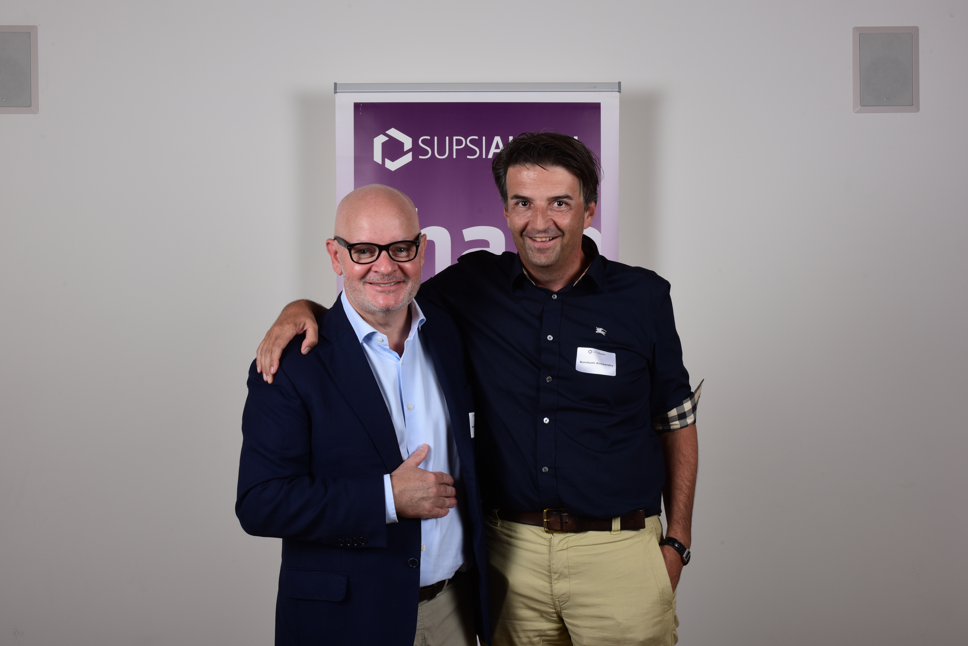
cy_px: 323
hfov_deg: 50.7
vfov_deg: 35.1
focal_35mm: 38
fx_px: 1022
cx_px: 484
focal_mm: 38
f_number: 13
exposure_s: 1/160
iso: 250
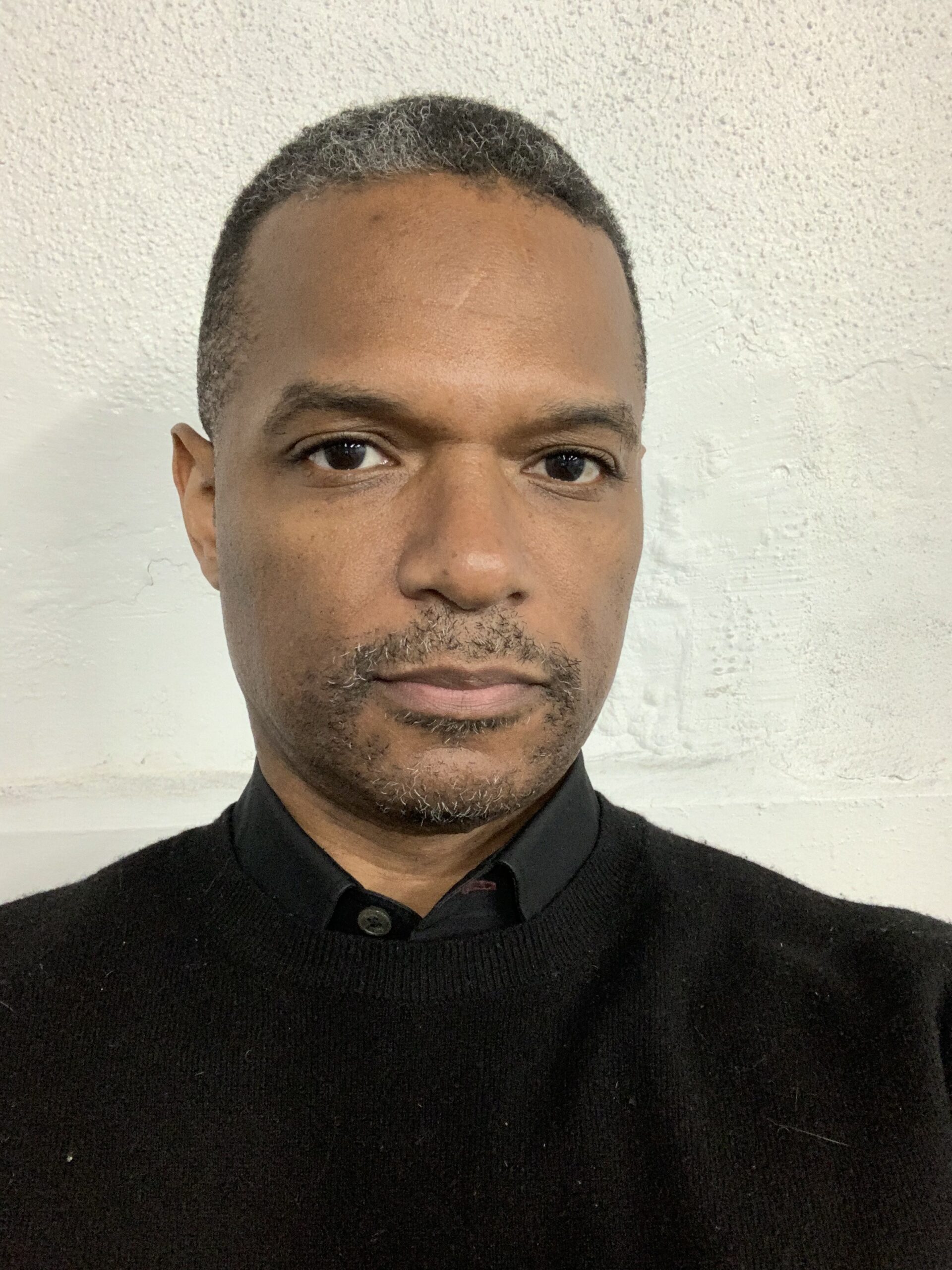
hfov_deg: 44.2
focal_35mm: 32
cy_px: 635
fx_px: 1173
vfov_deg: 56.8
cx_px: 476
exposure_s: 1/30
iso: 320
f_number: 2.2
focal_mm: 2.87
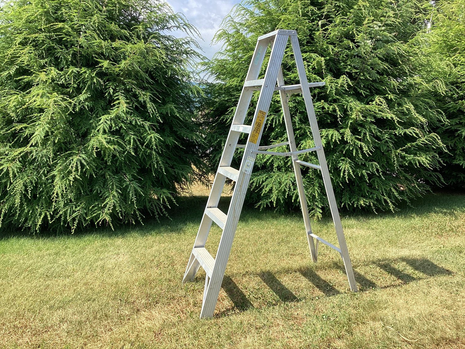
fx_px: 416
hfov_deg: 58.3
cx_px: 232
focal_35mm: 31
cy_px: 174
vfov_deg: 45.4
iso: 25
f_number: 2.4
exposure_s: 1/506
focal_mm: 3.3
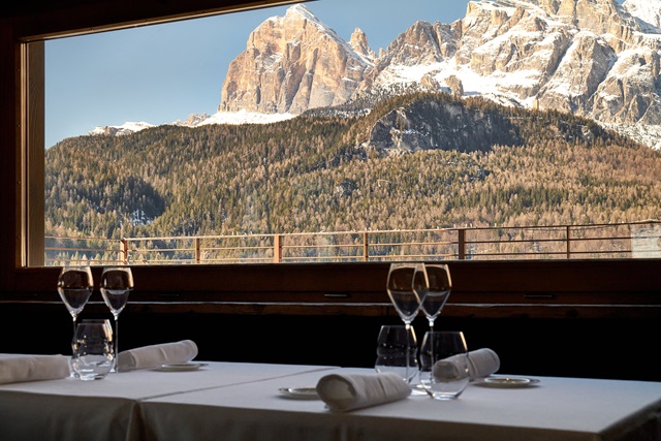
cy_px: 220
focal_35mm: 54
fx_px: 992
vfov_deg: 25.1
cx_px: 330
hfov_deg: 36.9
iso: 800
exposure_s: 1/500
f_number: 11
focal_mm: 54
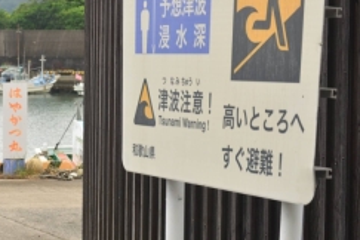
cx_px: 96
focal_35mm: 136
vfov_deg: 10.1
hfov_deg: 15.0
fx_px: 1358
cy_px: 87
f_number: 5.6
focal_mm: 55
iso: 250
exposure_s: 1/250
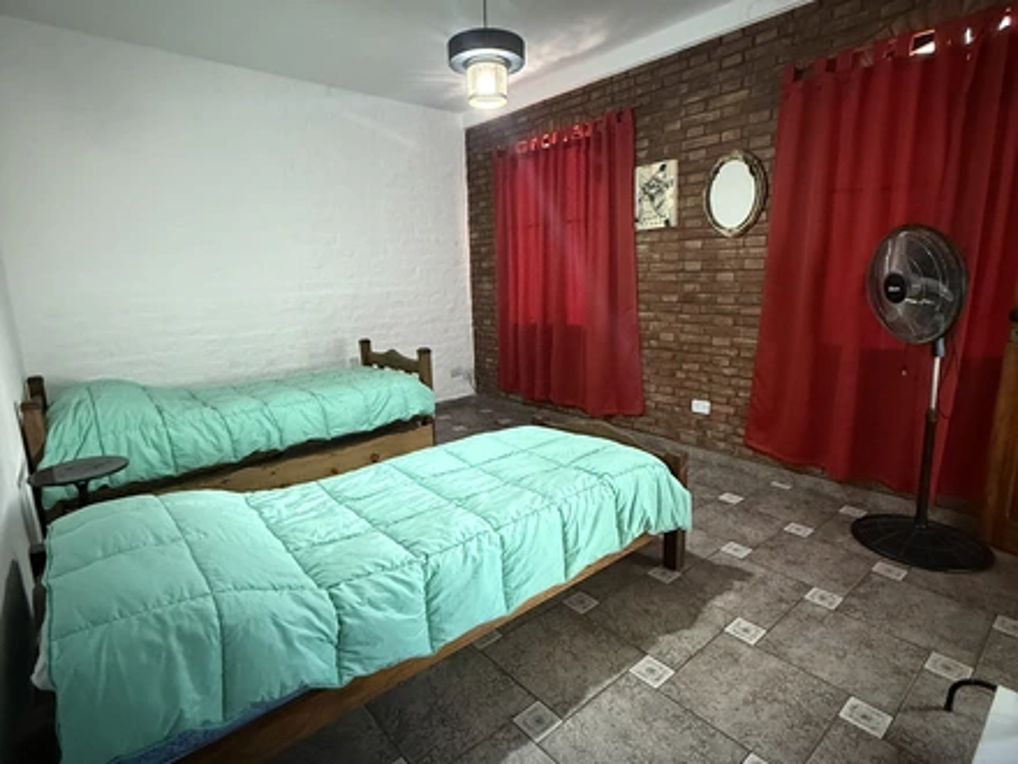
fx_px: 412
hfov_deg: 102.1
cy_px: 382
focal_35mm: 14
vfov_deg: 85.7
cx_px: 509
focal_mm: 2.22
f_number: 2.2
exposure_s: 1/50
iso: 1000
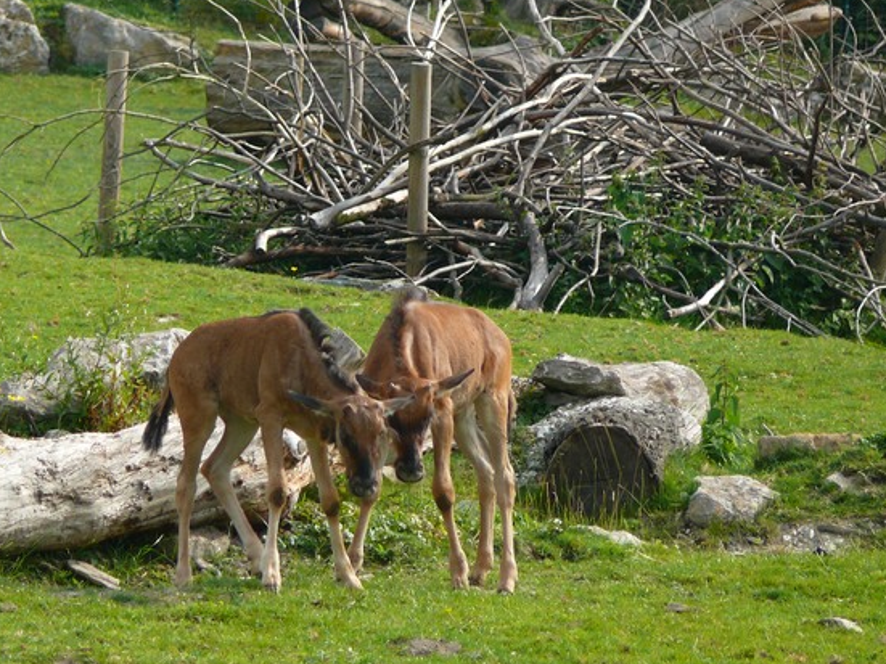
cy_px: 379
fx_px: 14637
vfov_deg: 2.6
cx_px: 315
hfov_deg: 3.5
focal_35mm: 572
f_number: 4
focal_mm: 88.8
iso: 100
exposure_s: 1/250
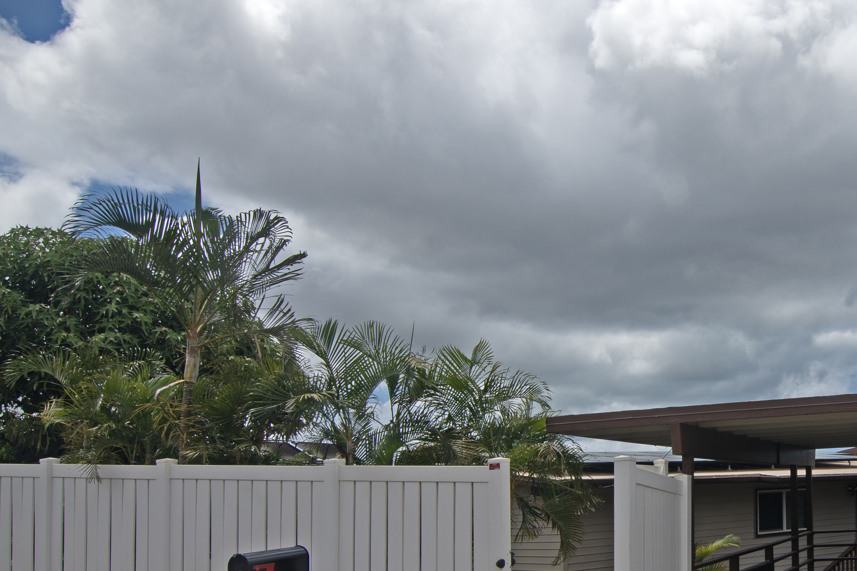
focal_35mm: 33
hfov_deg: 51.8
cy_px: 398
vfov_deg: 39.3
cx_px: 739
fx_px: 786
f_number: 10
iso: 100
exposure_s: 1/400
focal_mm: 11.5
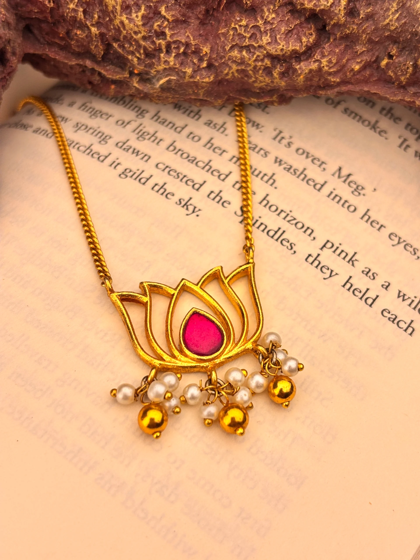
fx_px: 841
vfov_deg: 36.8
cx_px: 210
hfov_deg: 28.0
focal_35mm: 52
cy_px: 280
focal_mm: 5.96
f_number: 1.6
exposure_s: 1/1418
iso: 32
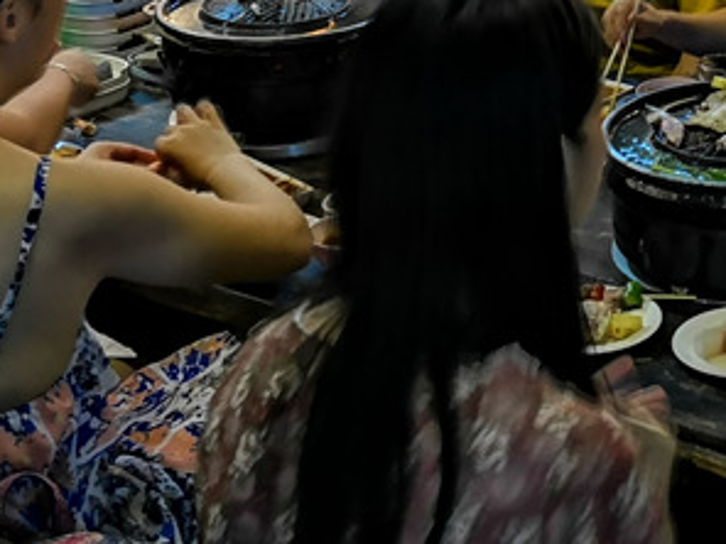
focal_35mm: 78
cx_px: 765
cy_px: -120
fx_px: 1636
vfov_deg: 17.9
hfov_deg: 23.7
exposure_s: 4
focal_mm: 3.95
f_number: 1.6
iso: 400
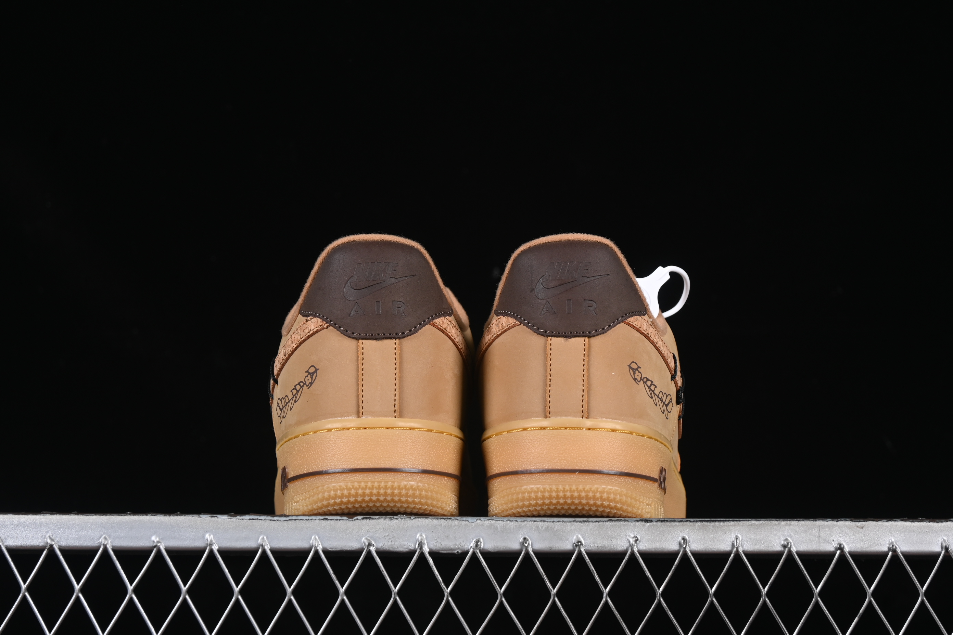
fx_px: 1985
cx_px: 476
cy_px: 318
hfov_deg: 27.0
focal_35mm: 75
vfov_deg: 18.2
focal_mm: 50
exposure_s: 1/80
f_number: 7.1
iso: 160
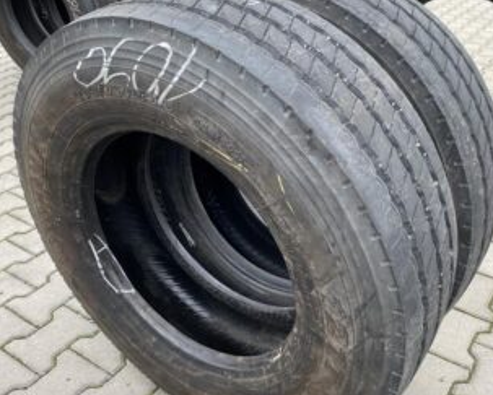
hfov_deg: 50.2
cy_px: 204
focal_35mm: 36
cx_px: 244
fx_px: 526
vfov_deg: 41.2
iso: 32
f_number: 1.8
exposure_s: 1/122
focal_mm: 4.25
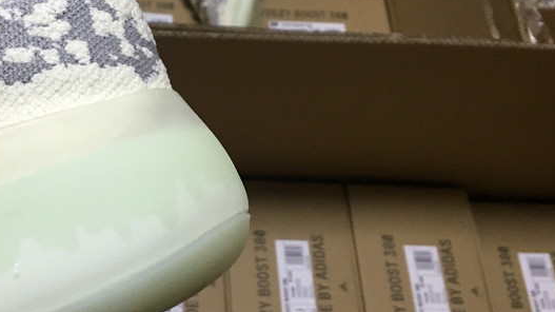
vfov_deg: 19.9
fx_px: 883
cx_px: 160
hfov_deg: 34.4
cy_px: 77
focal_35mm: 60
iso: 125
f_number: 2.2
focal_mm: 4.15
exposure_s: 1/33
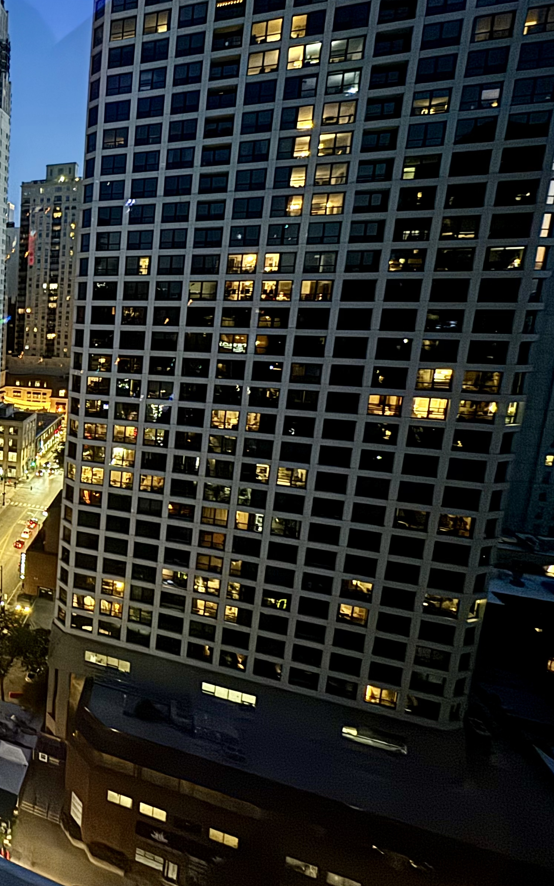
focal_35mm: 25
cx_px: -130
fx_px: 604
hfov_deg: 36.4
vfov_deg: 72.4
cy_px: 401
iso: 1250
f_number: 2.2
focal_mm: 2.22
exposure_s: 1/10
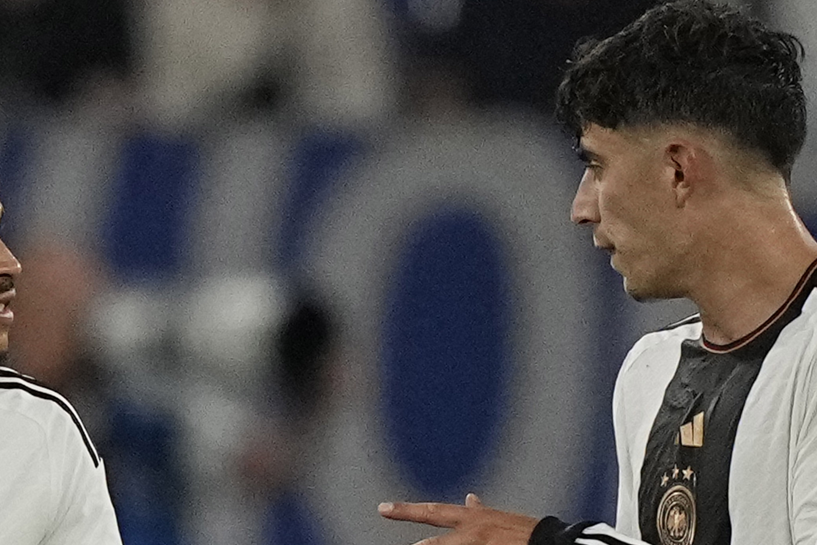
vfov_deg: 0.8
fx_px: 38008
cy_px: 559
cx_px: 230
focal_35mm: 1675
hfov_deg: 1.2
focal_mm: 400
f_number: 2.8
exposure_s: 1/2000
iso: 3200
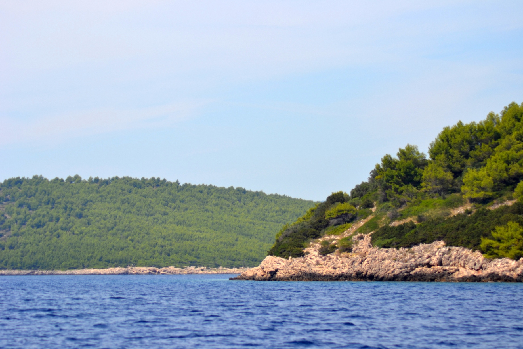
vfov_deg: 8.7
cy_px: 174
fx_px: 2288
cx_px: 262
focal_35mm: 158
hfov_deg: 13.0
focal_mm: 105
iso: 100
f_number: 5.6
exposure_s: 1/500
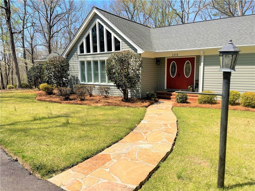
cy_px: 96
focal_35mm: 26
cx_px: 128
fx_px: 192
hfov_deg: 67.3
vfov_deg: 53.1
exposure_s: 1/2857
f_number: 1.6
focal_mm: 5.1
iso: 32
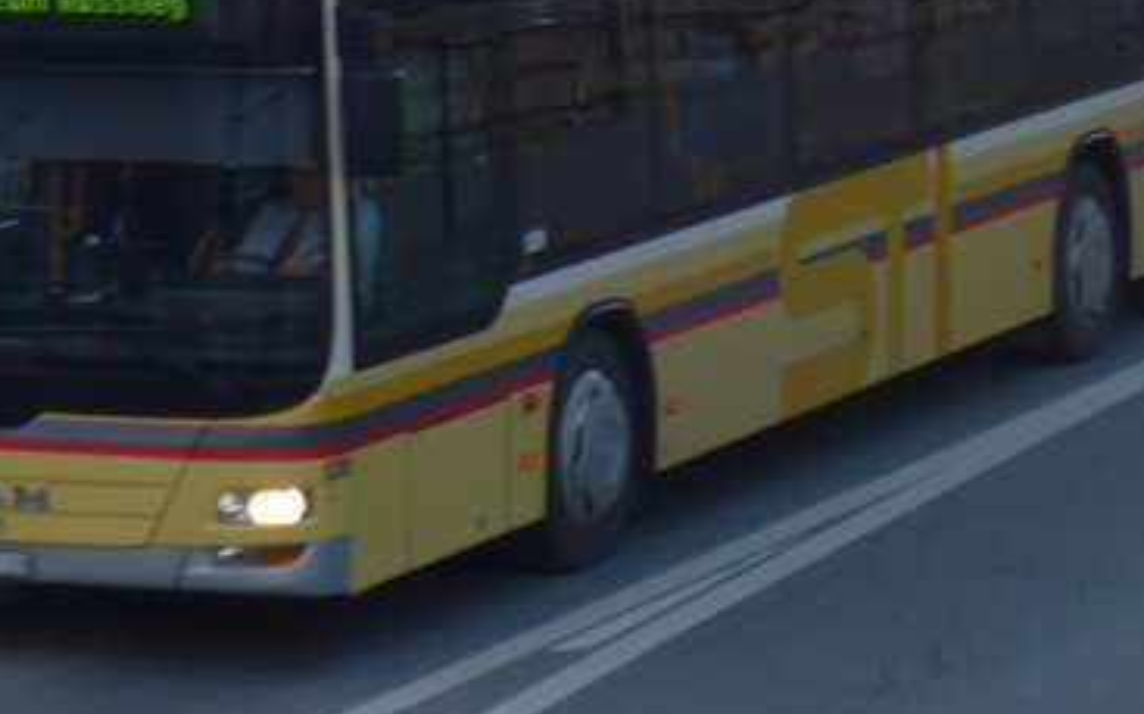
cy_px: -561
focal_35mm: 229
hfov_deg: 9.1
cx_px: -56
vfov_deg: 5.6
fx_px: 7136
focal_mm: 13.4
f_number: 3.9
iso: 80
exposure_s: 1/160
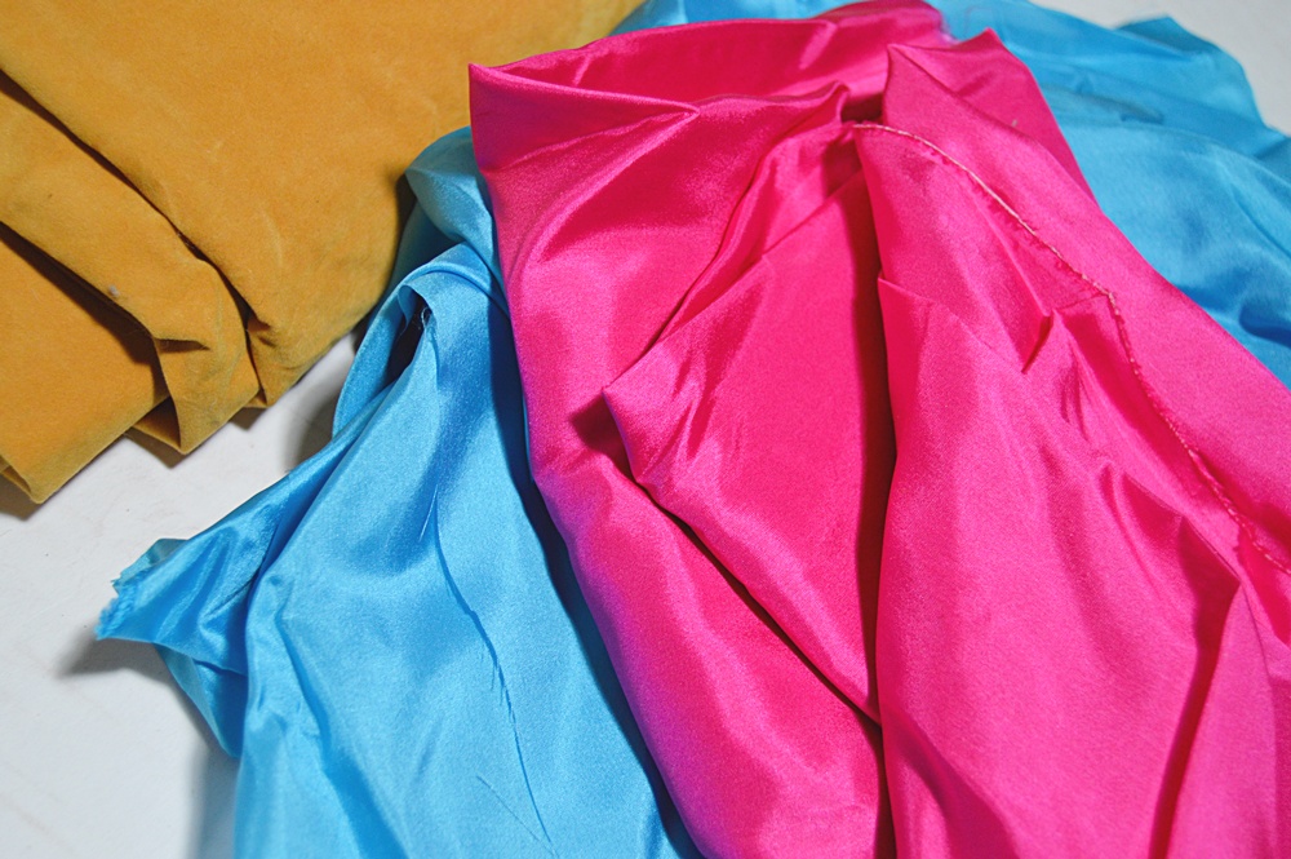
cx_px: 646
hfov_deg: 46.4
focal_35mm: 42
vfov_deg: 31.8
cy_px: 430
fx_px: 1505
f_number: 4
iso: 900
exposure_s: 1/60
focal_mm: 28
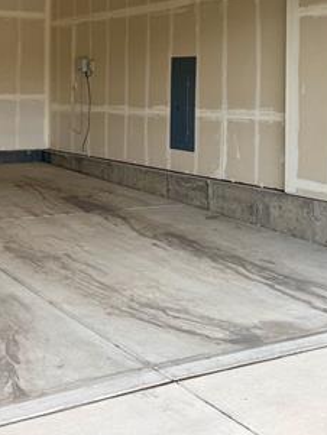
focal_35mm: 51
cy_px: 111
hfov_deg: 26.9
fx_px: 642
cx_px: -3
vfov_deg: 36.6
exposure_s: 1/909
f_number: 1.78
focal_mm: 6.76
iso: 80
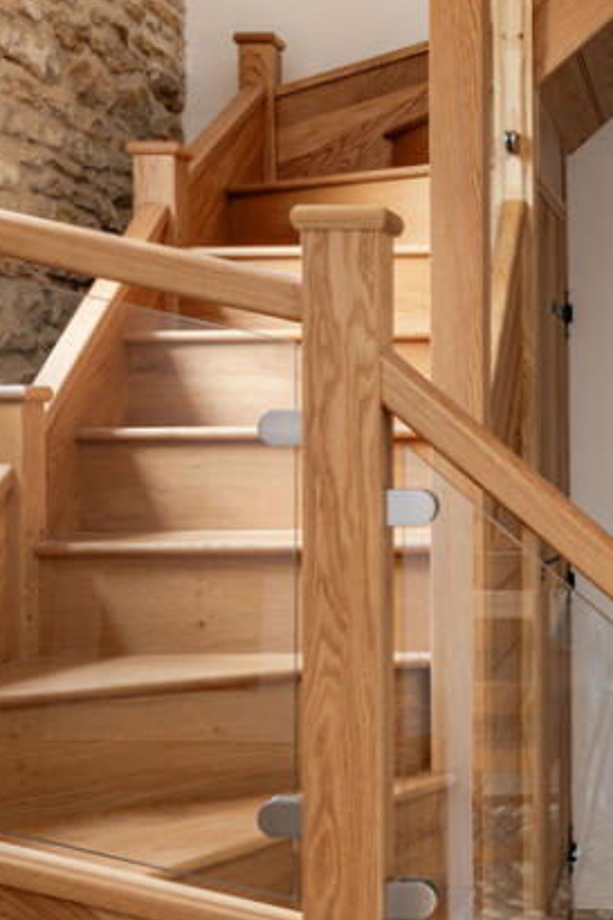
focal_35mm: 60
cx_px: 714
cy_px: 453
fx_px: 1534
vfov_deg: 33.4
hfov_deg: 21.2
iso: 200
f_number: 9
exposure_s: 1/2.5
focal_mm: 24
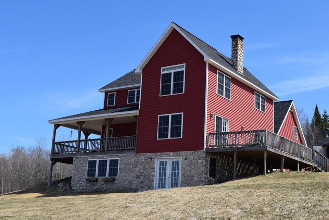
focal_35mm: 50
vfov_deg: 27.3
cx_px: 173
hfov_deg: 39.9
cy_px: 103
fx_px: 453
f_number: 10
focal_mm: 31
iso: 200
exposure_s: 1/400
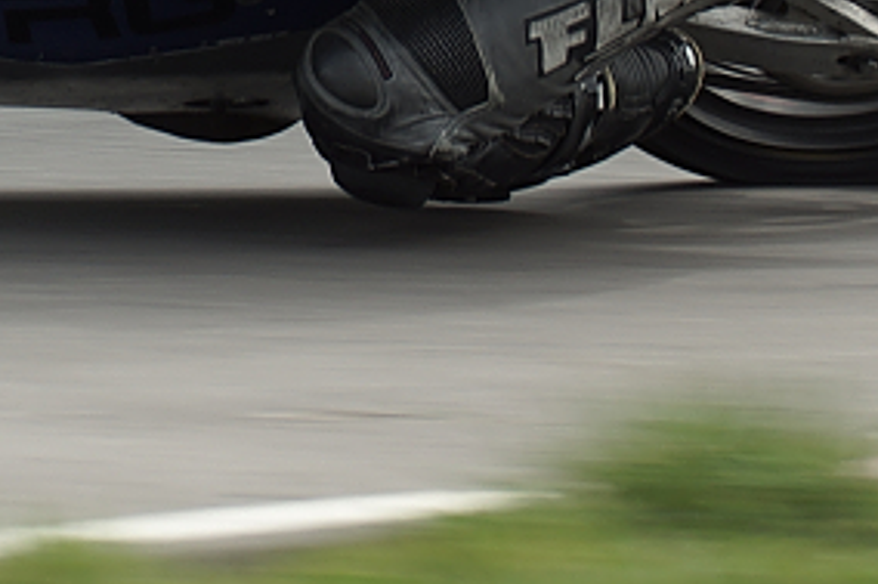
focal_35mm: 887
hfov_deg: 2.3
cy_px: -272
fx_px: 21620
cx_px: -114
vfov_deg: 1.5
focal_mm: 140
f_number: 5.6
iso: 50
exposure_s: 1/160
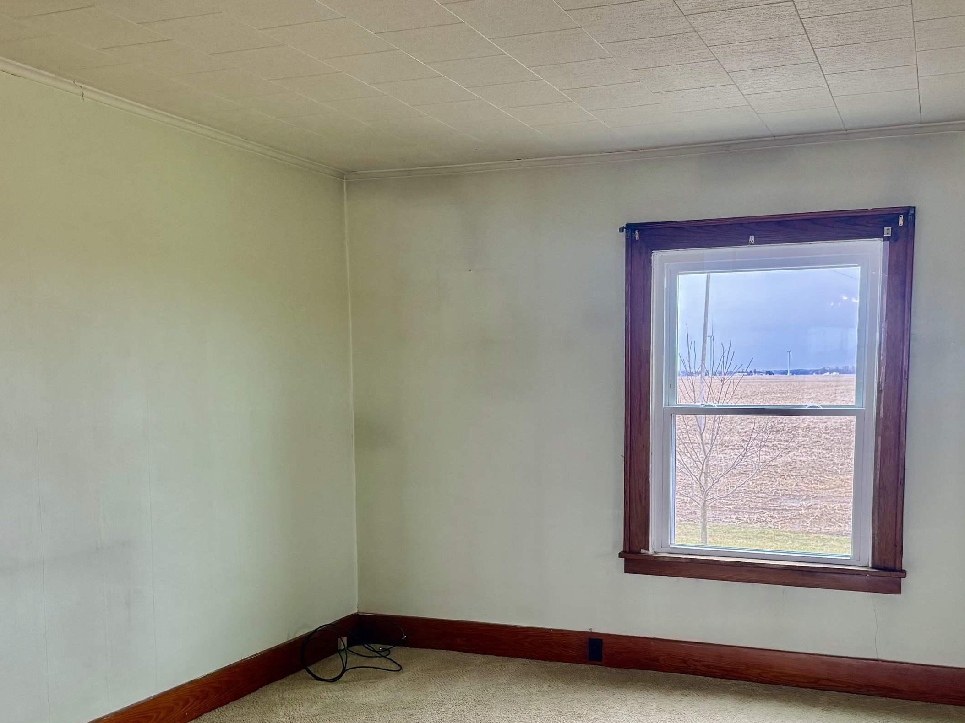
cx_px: 574
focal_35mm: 35
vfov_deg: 40.3
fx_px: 976
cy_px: 472
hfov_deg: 52.3
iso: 200
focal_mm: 6.76
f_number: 1.78
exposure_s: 1/225
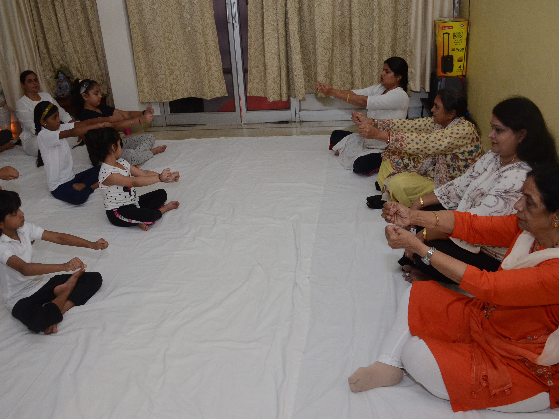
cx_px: 270
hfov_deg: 60.0
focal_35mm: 30
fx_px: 484
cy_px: 213
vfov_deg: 46.8
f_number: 5.6
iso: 1250
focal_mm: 18
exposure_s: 1/160
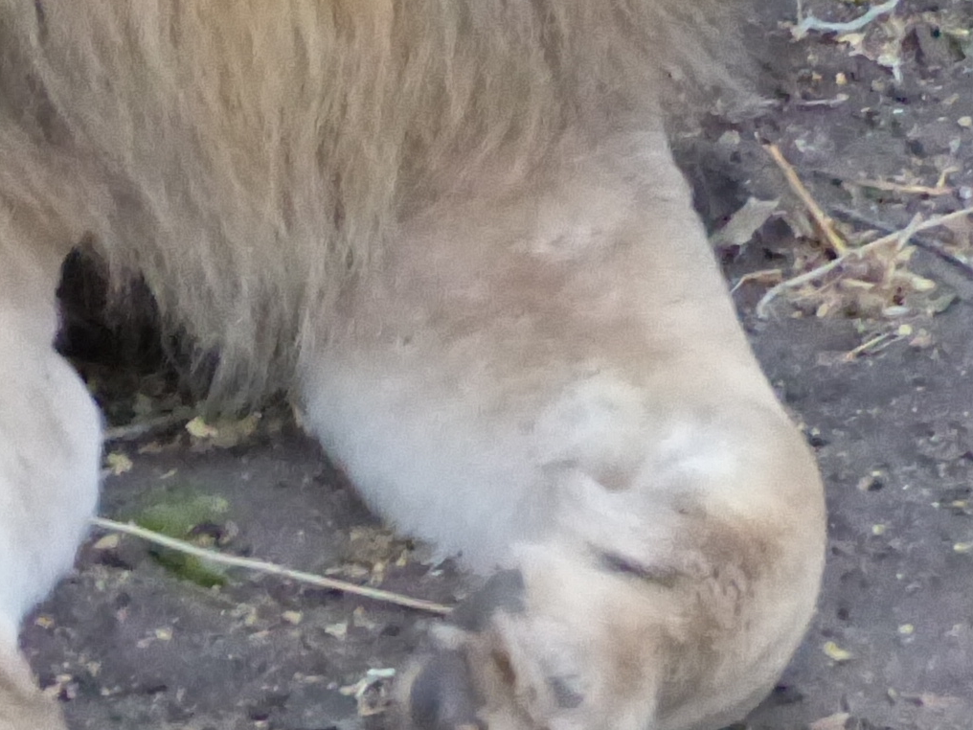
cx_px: 196
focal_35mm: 516
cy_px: -530
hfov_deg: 3.8
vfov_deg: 2.9
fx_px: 14504
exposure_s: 1/80
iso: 1600
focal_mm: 23.5
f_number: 2.8
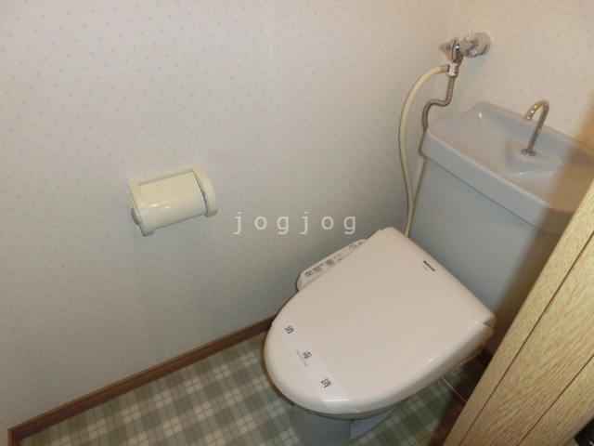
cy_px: 223
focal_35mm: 24
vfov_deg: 56.8
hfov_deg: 71.6
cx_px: 297
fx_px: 412
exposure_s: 1/80
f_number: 3
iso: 400
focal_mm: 4.24
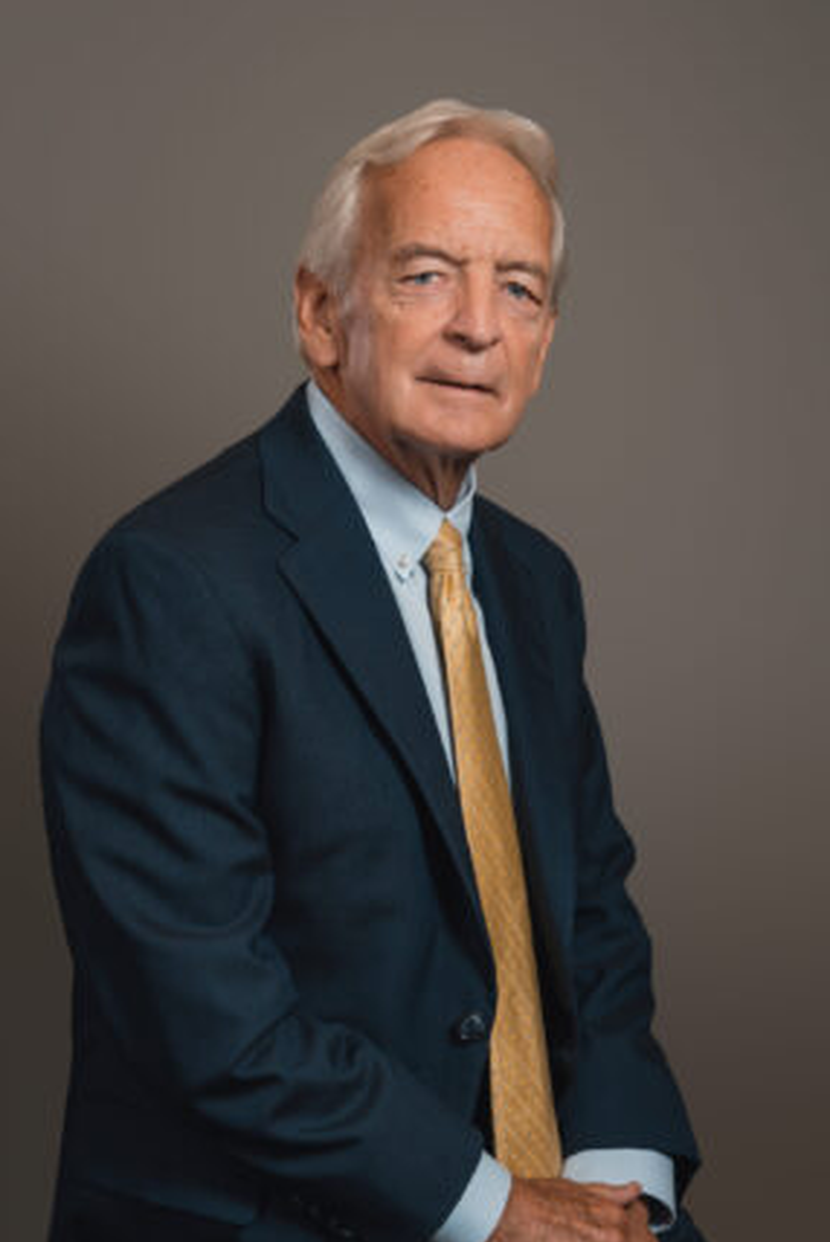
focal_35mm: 75
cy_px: 637
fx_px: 2589
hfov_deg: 18.2
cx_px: 441
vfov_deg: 27.0
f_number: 4.5
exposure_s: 1/400
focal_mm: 70
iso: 100
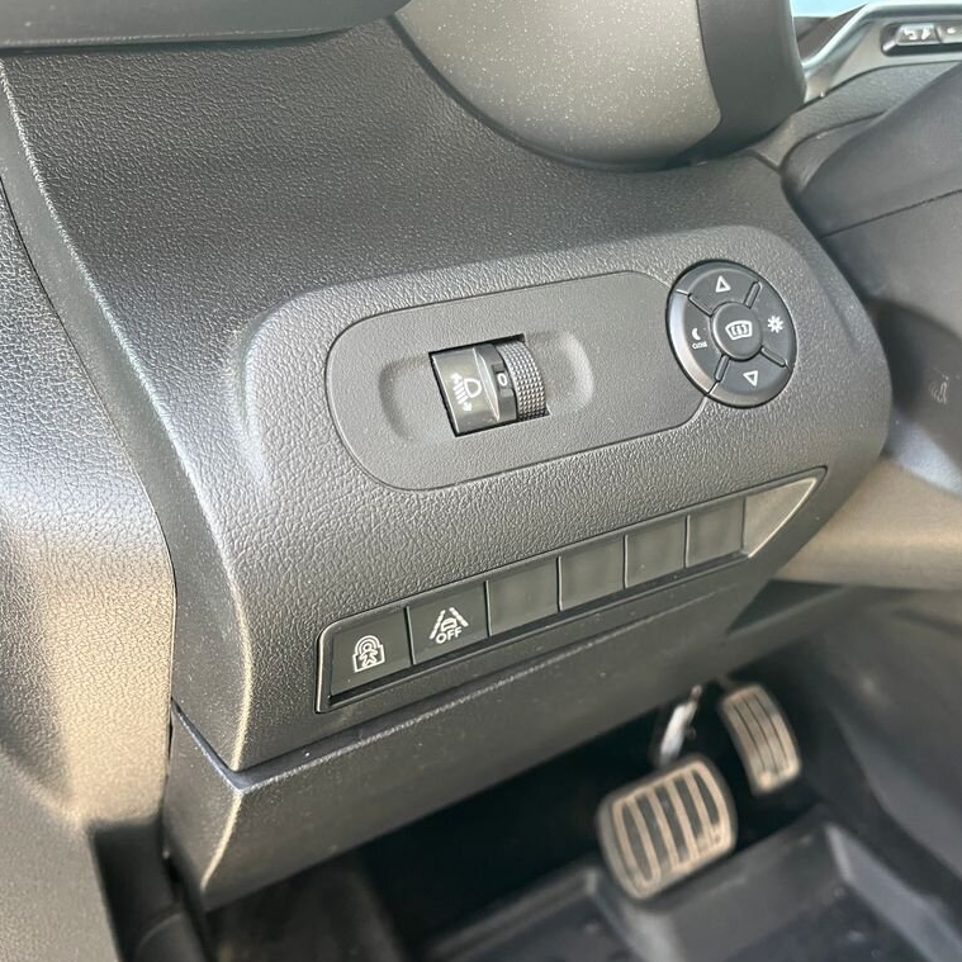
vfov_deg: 52.5
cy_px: 482
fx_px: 975
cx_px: 586
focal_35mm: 31
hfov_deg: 52.1
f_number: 1.6
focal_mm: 5.1
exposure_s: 1/87
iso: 125
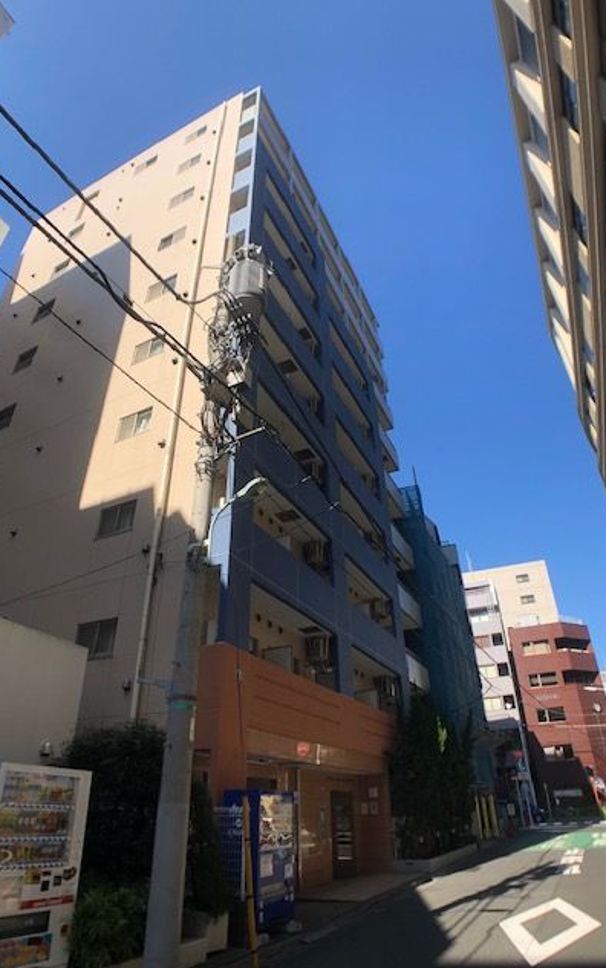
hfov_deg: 41.8
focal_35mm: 30
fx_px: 792
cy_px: 488
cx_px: 283
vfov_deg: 62.9
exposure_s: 1/1000
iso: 20
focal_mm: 3.99
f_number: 1.8
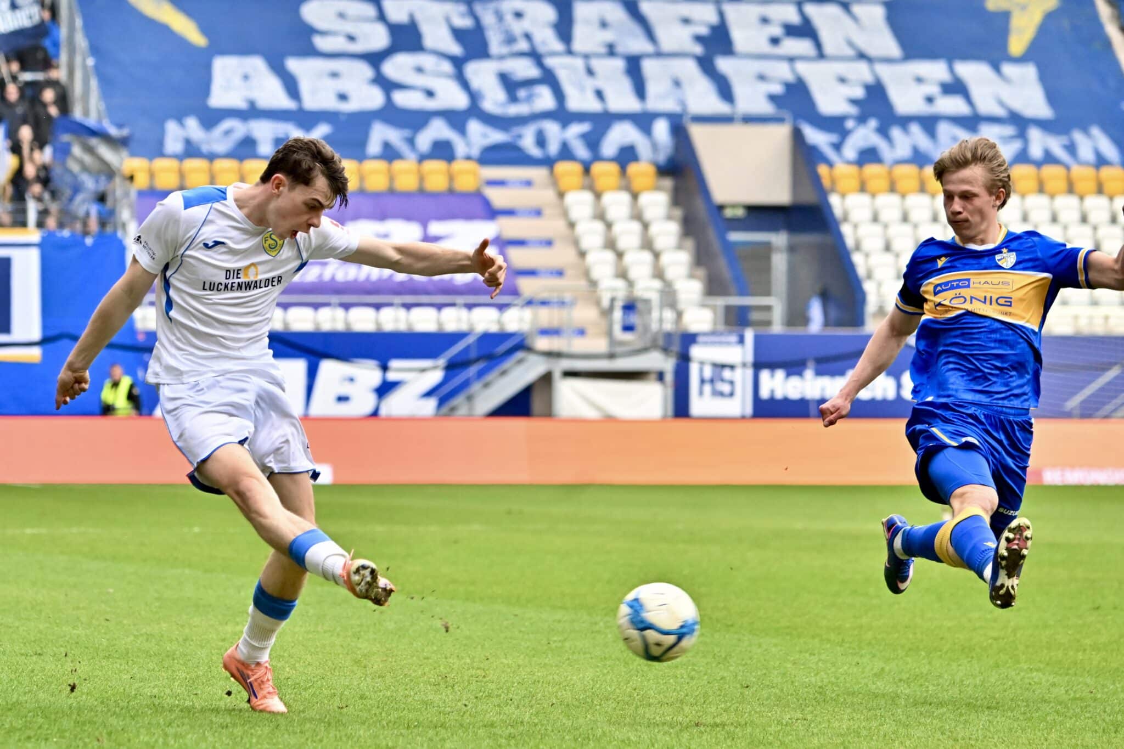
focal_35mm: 180
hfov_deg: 11.4
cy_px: 374
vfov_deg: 7.6
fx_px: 5619
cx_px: 562
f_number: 5.3
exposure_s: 1/1600
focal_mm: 180
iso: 2500
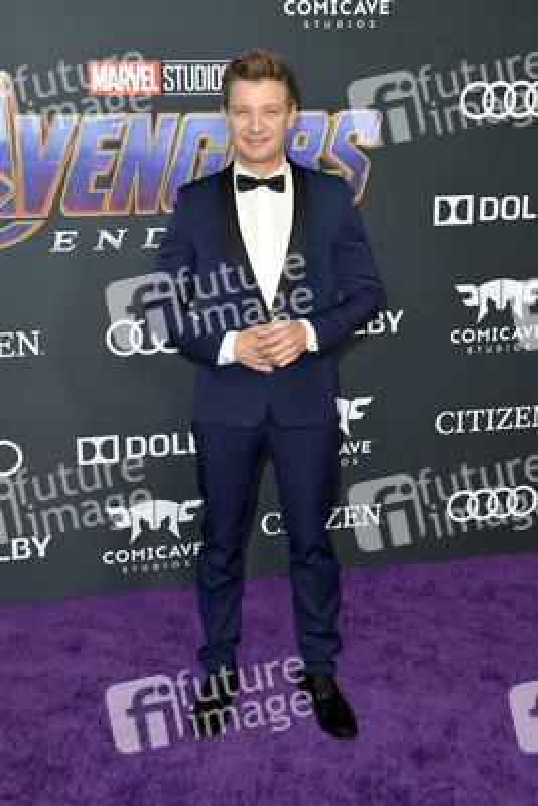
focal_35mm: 44
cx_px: 269
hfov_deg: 30.5
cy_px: 403
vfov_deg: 44.5
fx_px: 985
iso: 250
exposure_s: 1/250
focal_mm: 44
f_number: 5
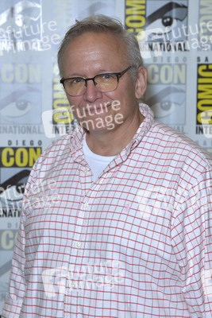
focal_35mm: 82
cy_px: 159
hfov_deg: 16.7
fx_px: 724
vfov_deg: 24.8
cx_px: 106
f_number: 6.3
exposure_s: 1/250
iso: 800
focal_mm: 82
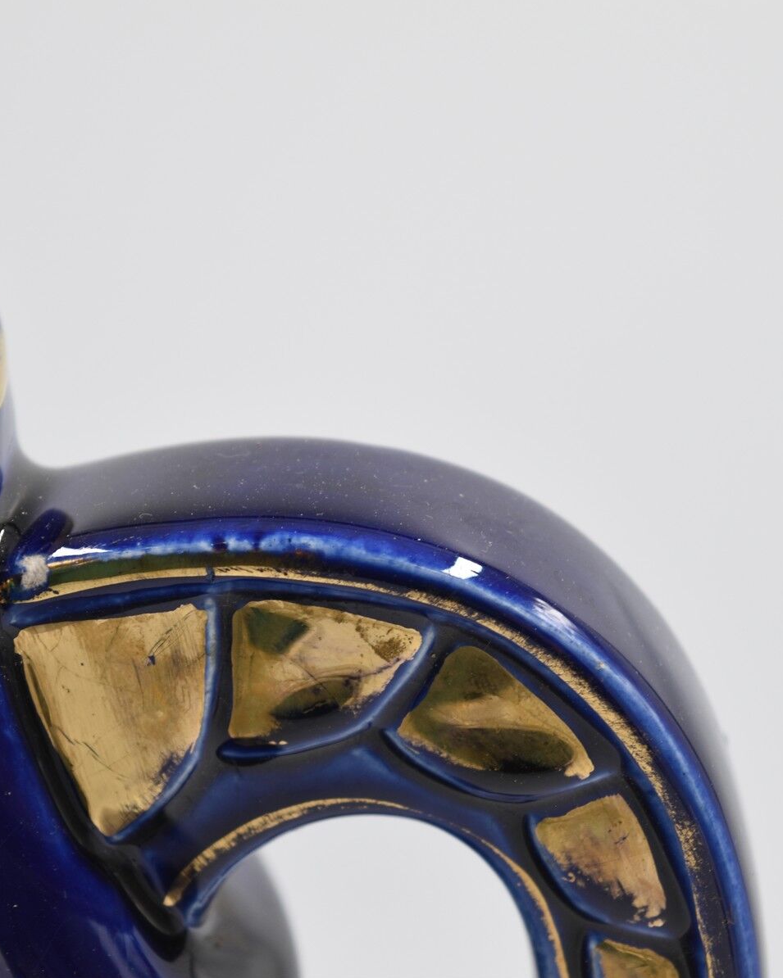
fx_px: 3381
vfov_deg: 16.5
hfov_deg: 13.2
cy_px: 489
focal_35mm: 117
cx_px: 266
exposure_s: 1/160
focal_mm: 55
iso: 320
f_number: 5.6
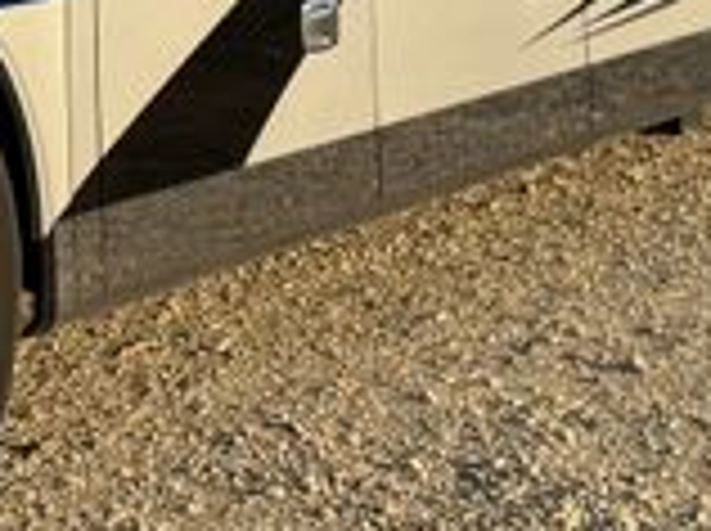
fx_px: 3199
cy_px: -432
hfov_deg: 12.4
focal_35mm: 156
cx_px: -166
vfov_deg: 9.1
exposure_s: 1/3413
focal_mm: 6.76
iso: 80
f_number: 1.78
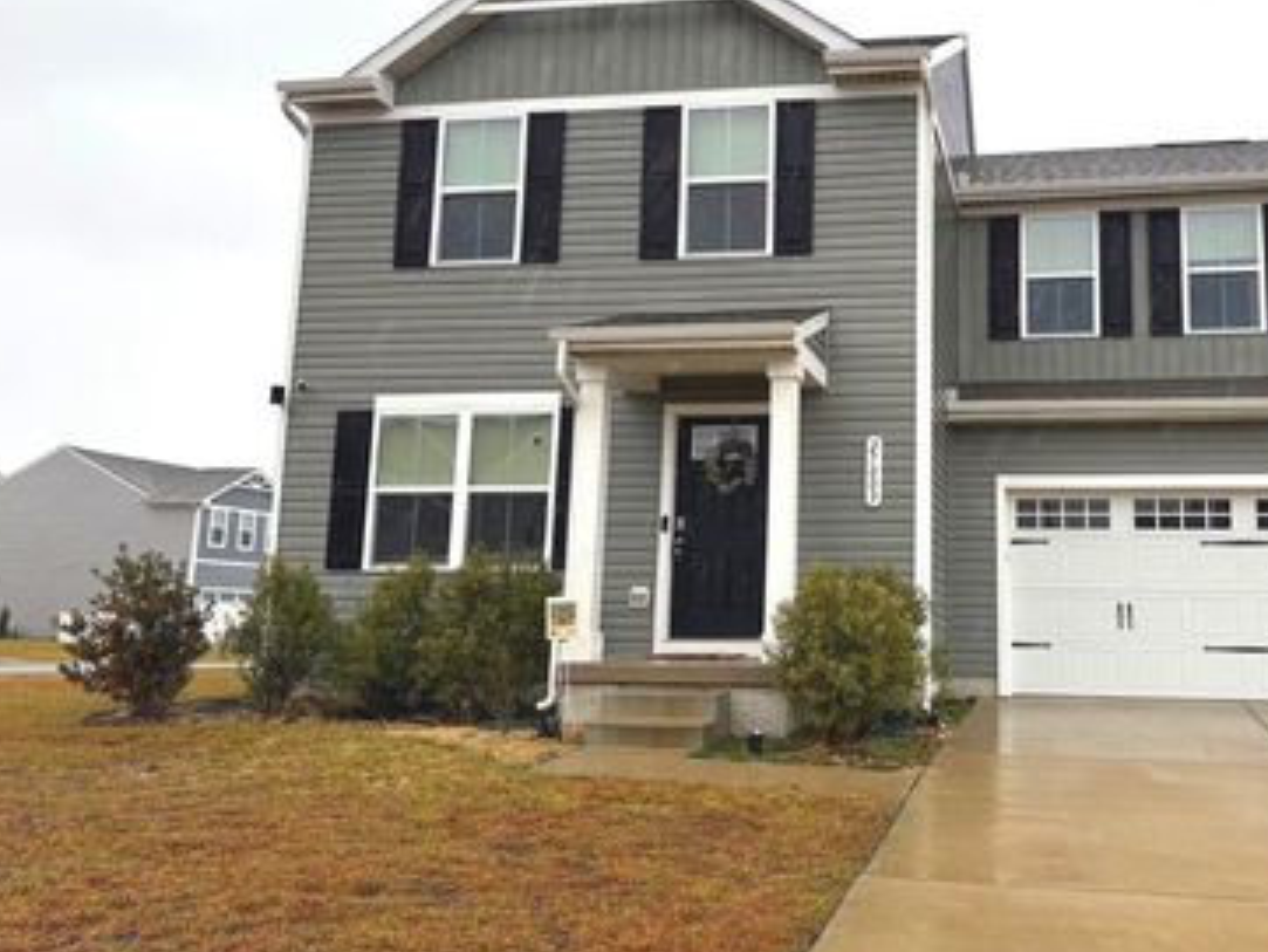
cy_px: 413
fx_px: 1319
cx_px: 850
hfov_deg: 50.4
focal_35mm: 36
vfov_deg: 39.6
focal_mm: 5.96
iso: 50
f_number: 1.6
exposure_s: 1/367
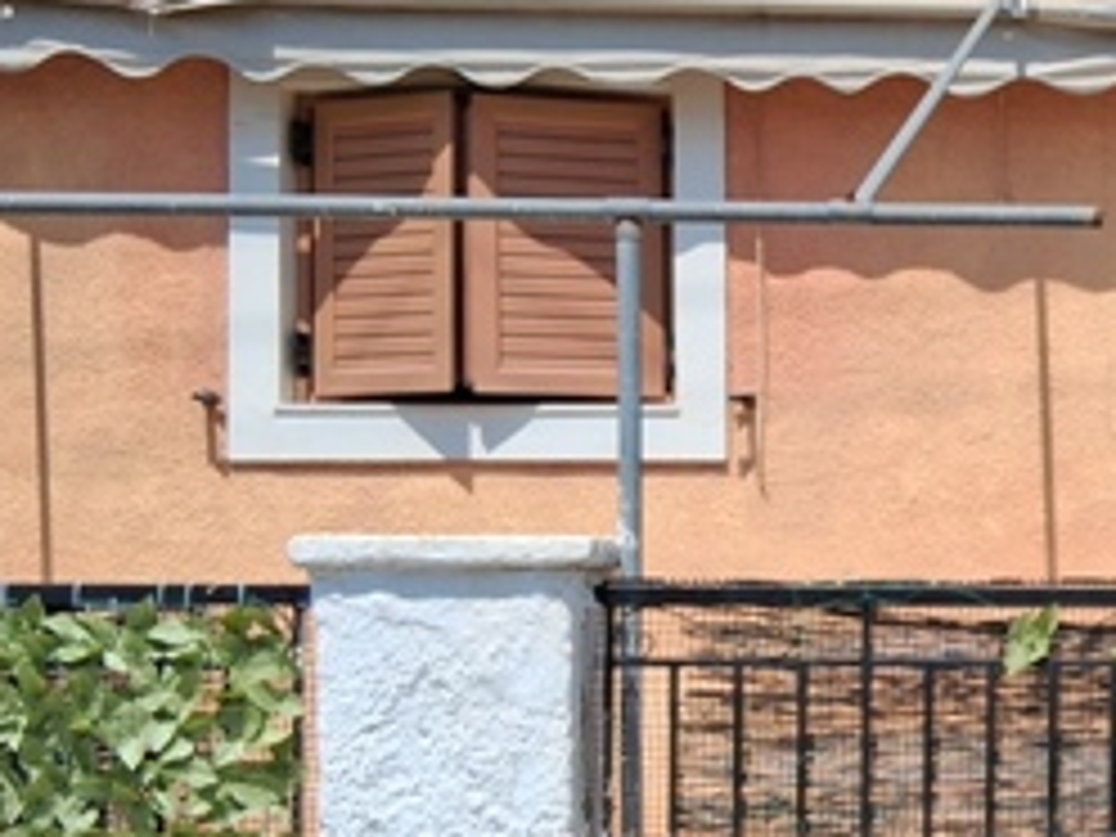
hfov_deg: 21.6
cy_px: 544
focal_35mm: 84
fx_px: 2708
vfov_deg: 17.5
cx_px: 1350
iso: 25
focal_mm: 3.98
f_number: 1.8
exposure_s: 1/1003
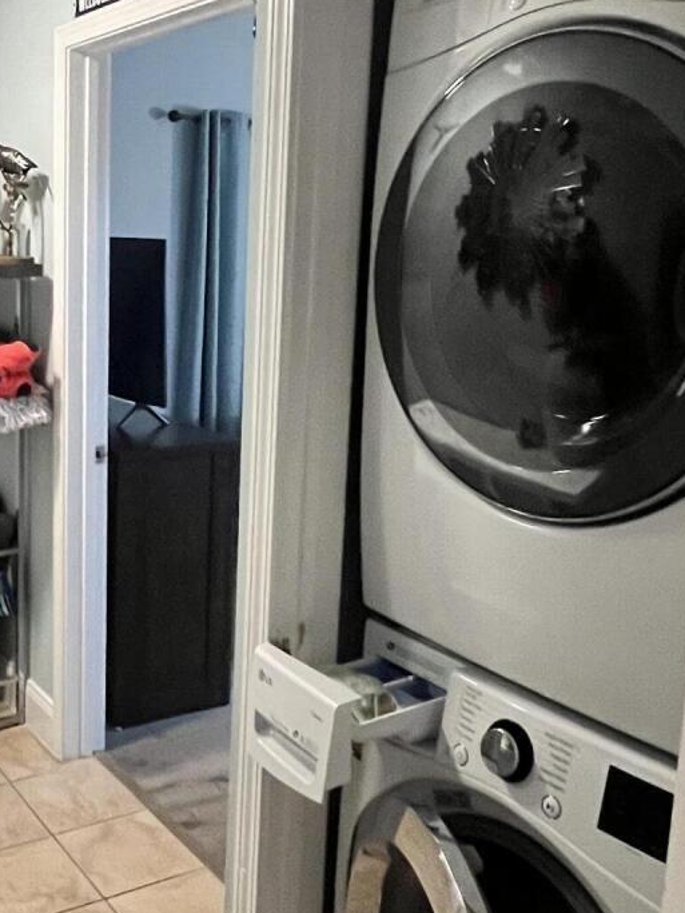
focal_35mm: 38
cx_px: 132
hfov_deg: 36.4
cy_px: 419
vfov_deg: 48.9
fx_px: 1003
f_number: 1.8
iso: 1000
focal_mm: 1.57
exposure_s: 1/60
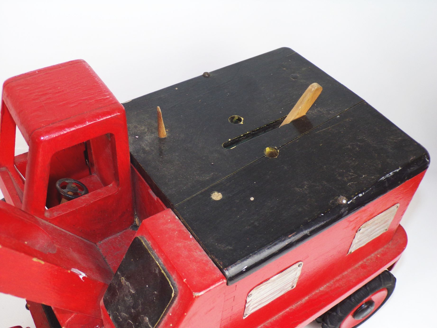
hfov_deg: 50.1
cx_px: 218
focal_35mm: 37
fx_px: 467
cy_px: 164
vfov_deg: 38.7
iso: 160
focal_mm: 6.6
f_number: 3.3
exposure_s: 1/34
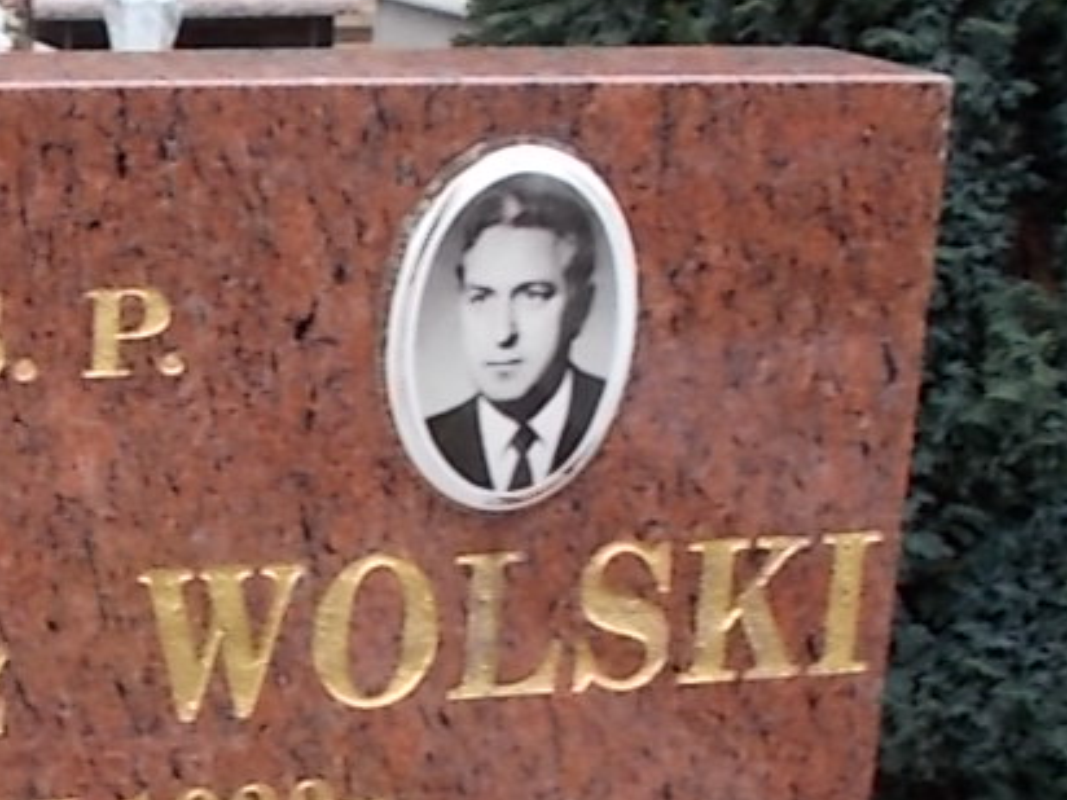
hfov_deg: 18.8
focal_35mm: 101
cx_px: -73
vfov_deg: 14.6
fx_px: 3113
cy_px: 642
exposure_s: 1/160
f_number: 3.2
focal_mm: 4.6
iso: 80
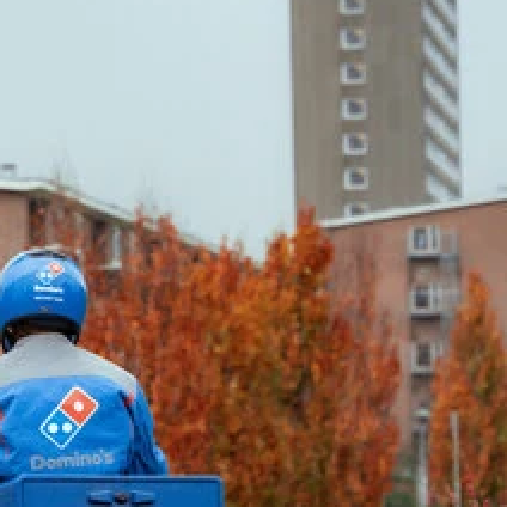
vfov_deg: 6.5
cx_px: 42
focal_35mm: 269
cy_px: 368
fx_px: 4457
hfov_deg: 6.5
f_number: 4
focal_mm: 70
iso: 1000
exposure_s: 1/640
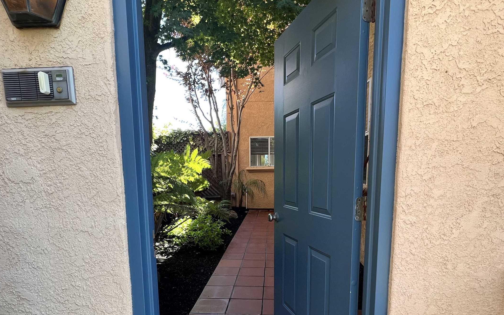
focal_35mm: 20
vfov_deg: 58.2
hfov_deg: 85.1
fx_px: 275
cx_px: 253
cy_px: 213
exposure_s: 1/99
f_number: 1.8
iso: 40
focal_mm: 1.57
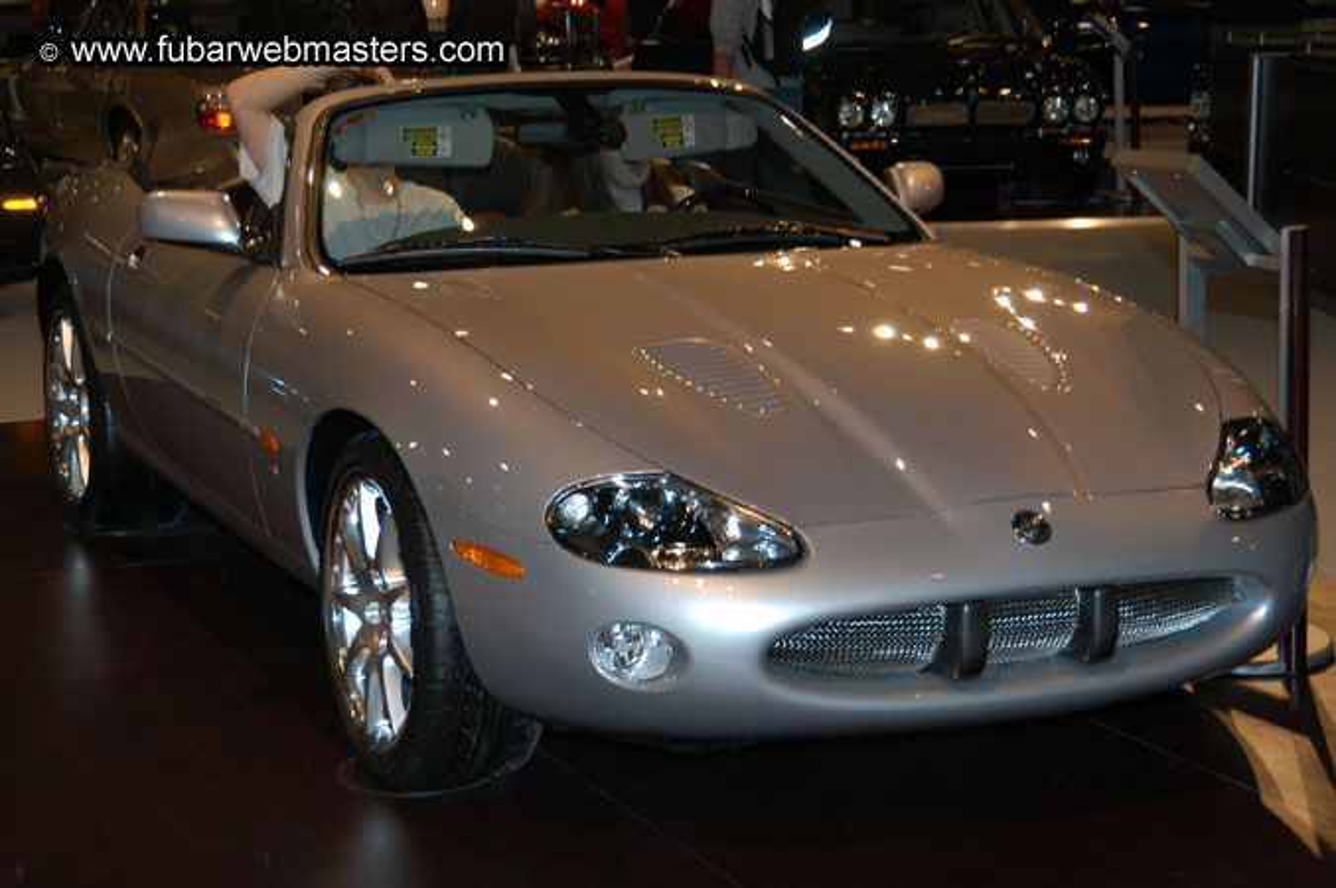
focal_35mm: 72
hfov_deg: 28.1
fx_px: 2669
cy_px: 444
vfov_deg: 18.9
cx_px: 668
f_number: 5
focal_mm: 48
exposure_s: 1/60
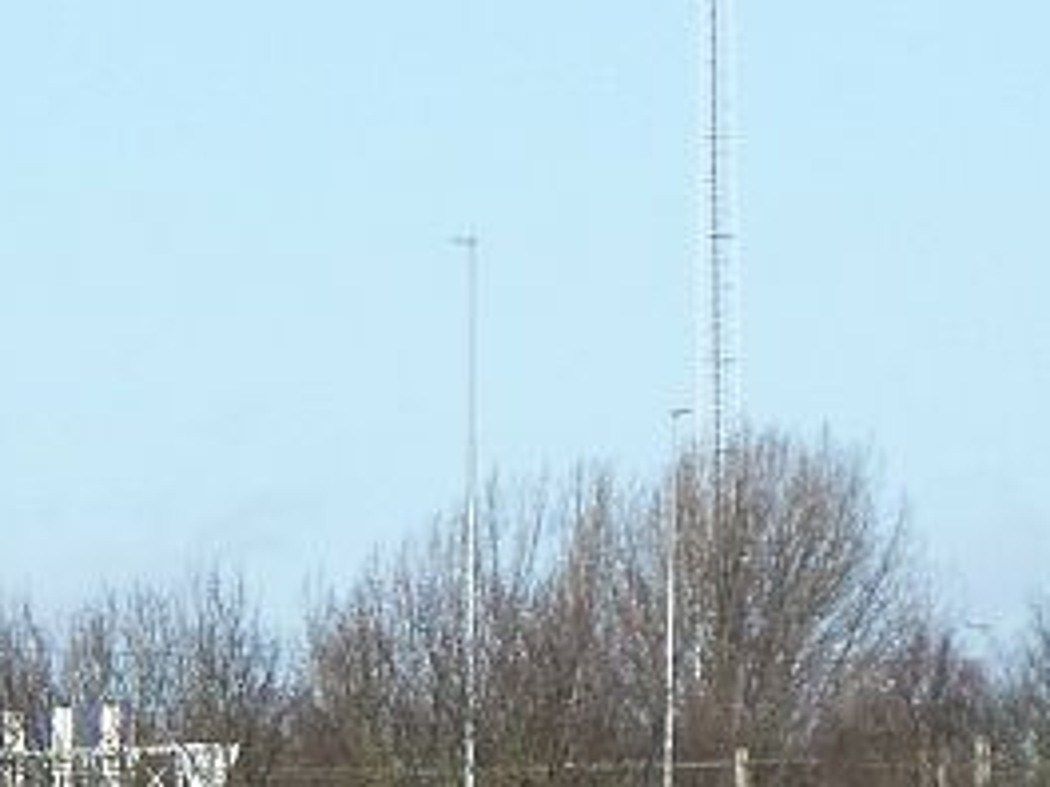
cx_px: -111
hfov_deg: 3.5
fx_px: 17320
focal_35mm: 571
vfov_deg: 2.6
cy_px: 1336
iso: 125
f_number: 4.5
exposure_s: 1/320
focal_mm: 24.1
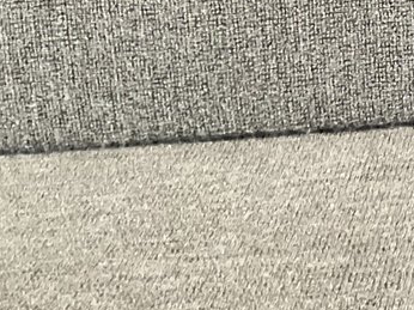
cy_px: -250
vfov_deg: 10.9
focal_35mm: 127
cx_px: 830
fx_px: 1518
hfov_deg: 13.3
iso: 200
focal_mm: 3
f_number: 1.8
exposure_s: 1/40
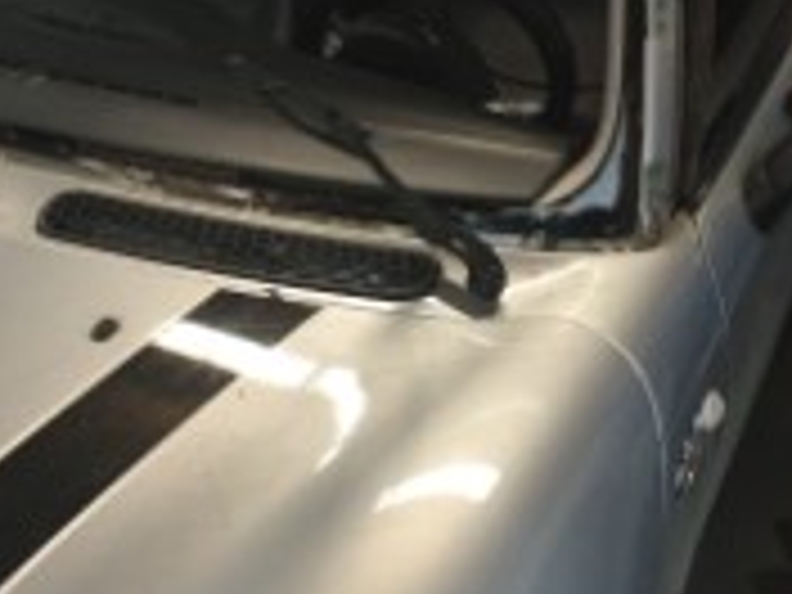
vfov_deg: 22.3
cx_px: 18
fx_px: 1510
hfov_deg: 27.8
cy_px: 288
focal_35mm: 66
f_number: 2.2
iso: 160
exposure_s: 1/33
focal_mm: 4.15
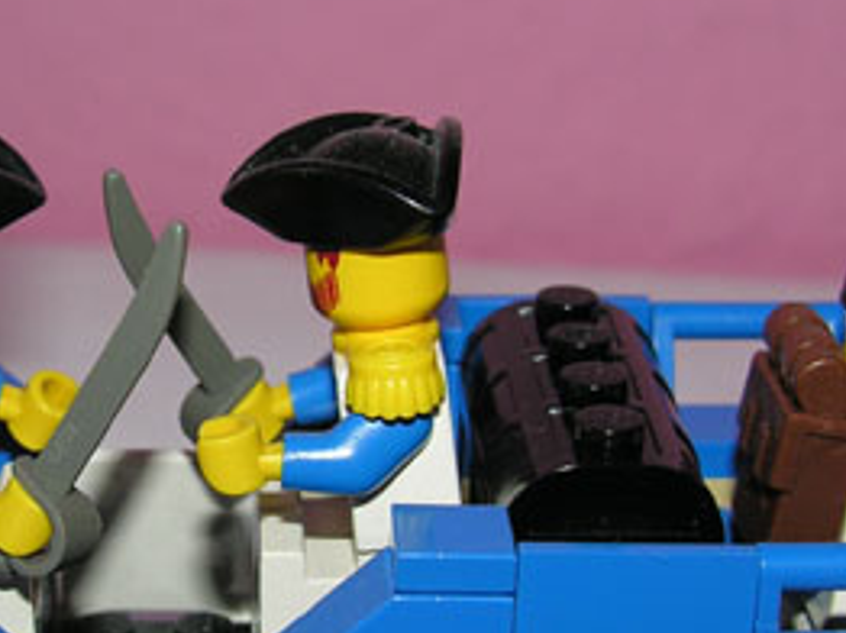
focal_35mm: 107
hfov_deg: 18.2
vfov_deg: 13.8
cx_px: 152
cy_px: 375
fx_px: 2613
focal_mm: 8.9
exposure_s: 1/60.1
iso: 50
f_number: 2.8
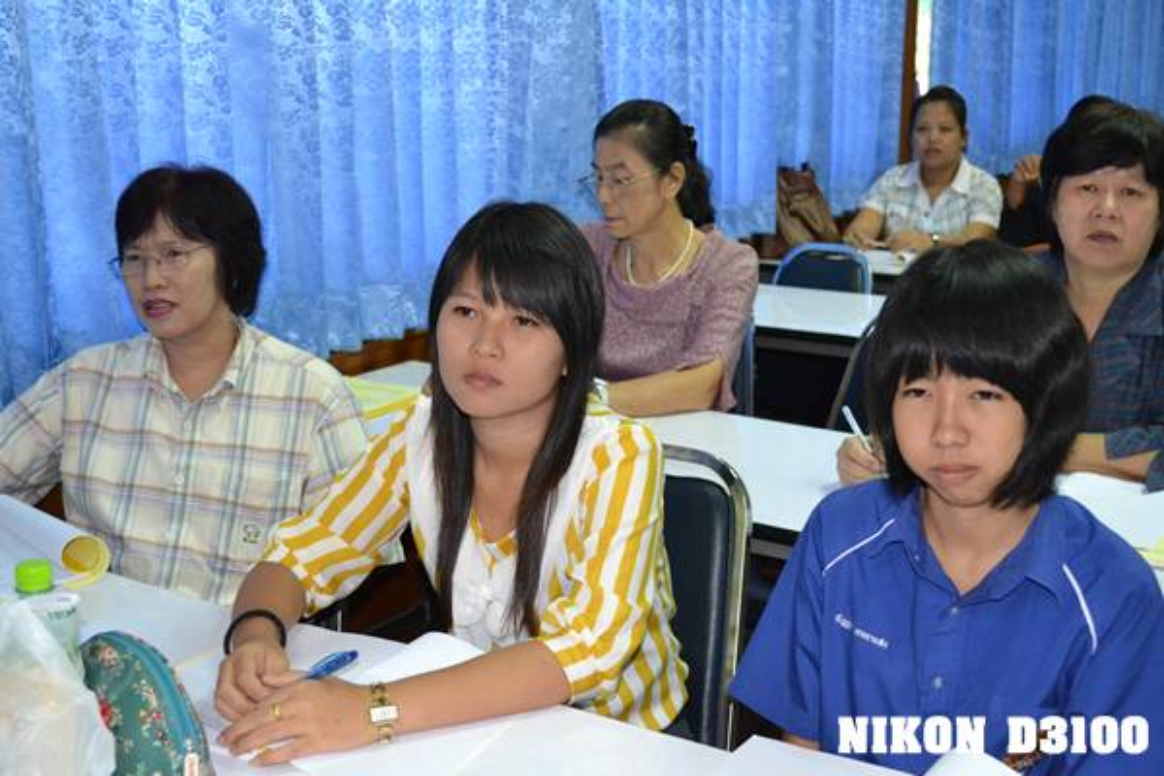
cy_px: 388
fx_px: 1552
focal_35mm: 48
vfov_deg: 28.1
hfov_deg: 41.1
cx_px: 582
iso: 2200
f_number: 4.8
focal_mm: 32
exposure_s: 1/60
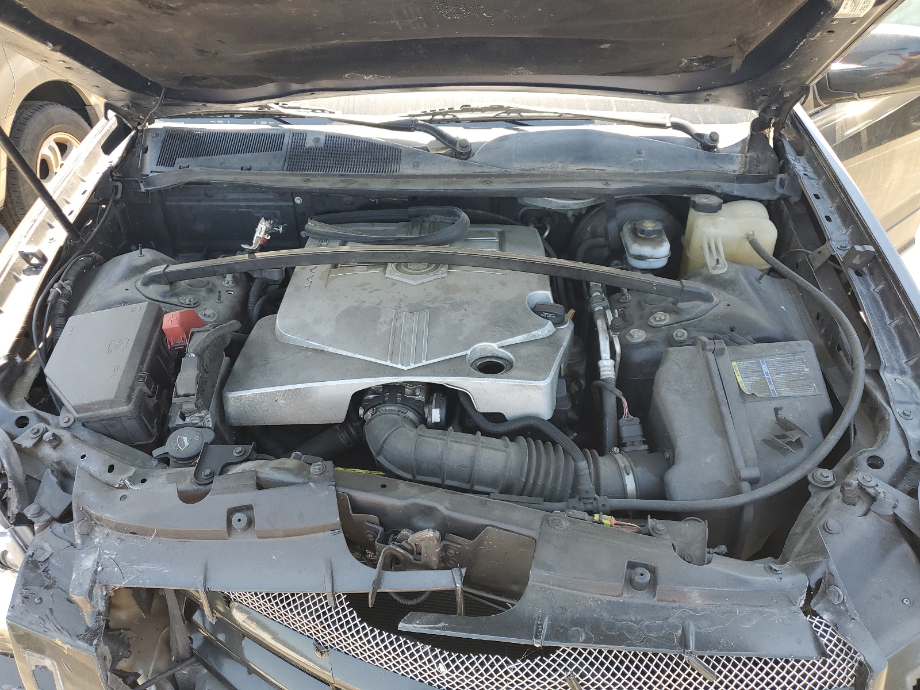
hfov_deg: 67.3
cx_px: 460
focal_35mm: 26
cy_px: 345
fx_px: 691
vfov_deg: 53.1
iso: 50
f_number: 1.5
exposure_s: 1/196
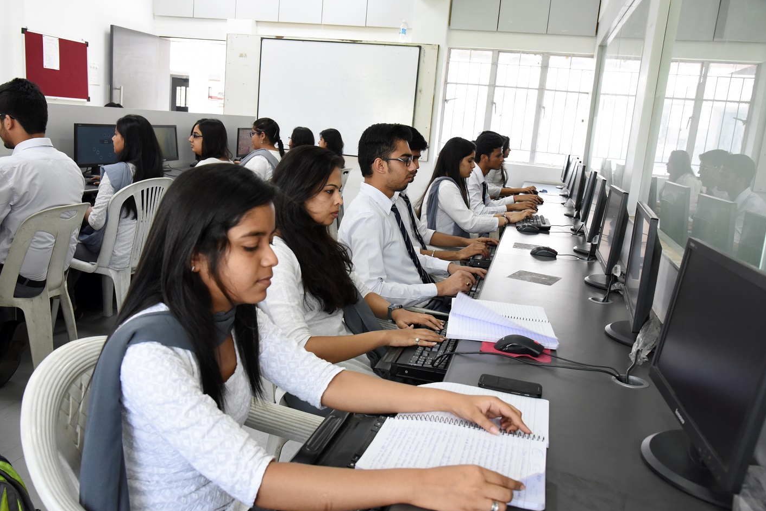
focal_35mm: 32
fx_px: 681
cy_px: 250
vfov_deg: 41.1
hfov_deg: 58.7
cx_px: 365
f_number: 6.3
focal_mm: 30
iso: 3200
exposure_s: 1/160
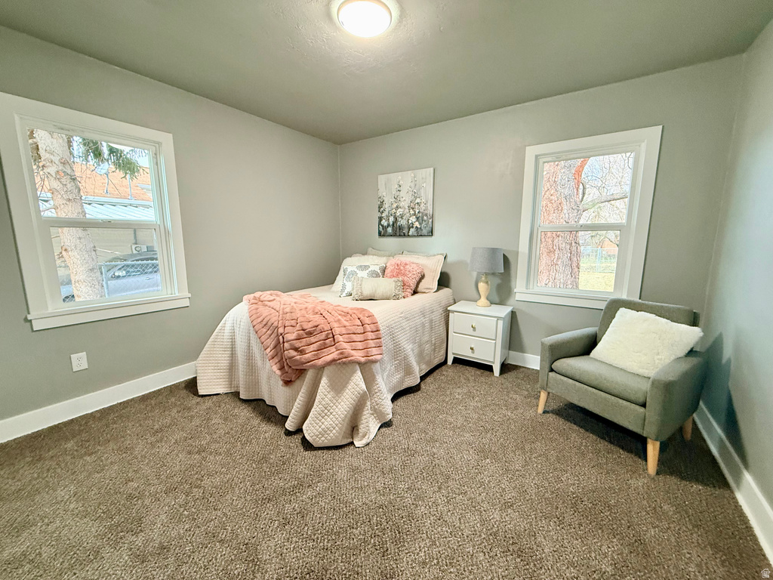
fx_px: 313
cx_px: 386
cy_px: 290
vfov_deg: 85.7
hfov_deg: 102.1
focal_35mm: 14
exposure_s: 1/60
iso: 400
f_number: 2.2
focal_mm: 2.22
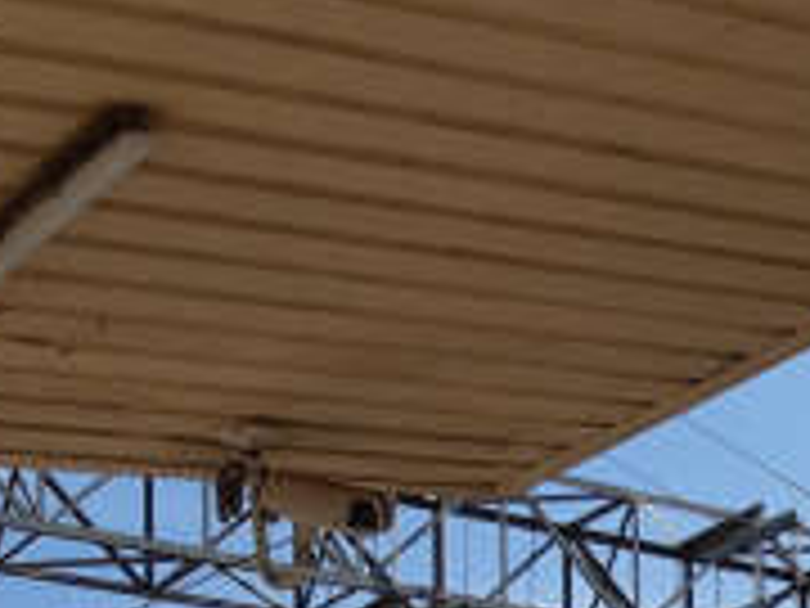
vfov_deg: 11.7
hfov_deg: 16.9
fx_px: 2597
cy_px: 1279
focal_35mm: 111
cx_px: 976
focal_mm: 3.92
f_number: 1.7
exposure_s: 1/2584
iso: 40
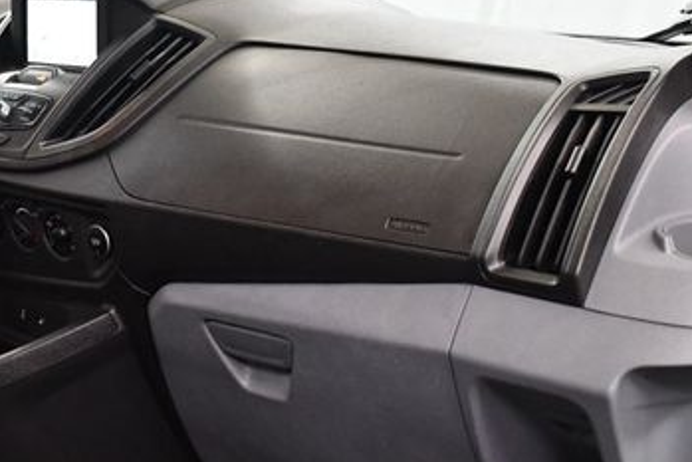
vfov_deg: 20.6
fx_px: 1269
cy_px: 210
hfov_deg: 30.1
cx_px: 188
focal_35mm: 66
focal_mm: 18
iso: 3200
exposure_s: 1/125
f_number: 3.5
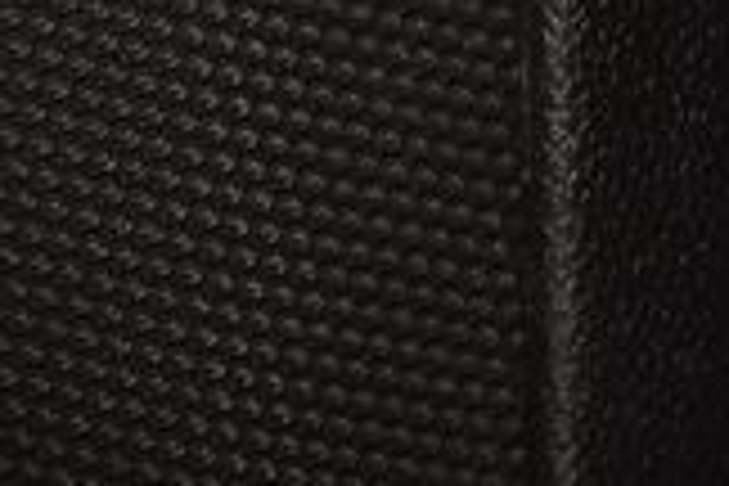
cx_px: -328
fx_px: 8423
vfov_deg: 3.3
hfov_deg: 4.9
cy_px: -421
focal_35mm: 416
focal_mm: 70
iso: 100
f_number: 8
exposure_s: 1/125
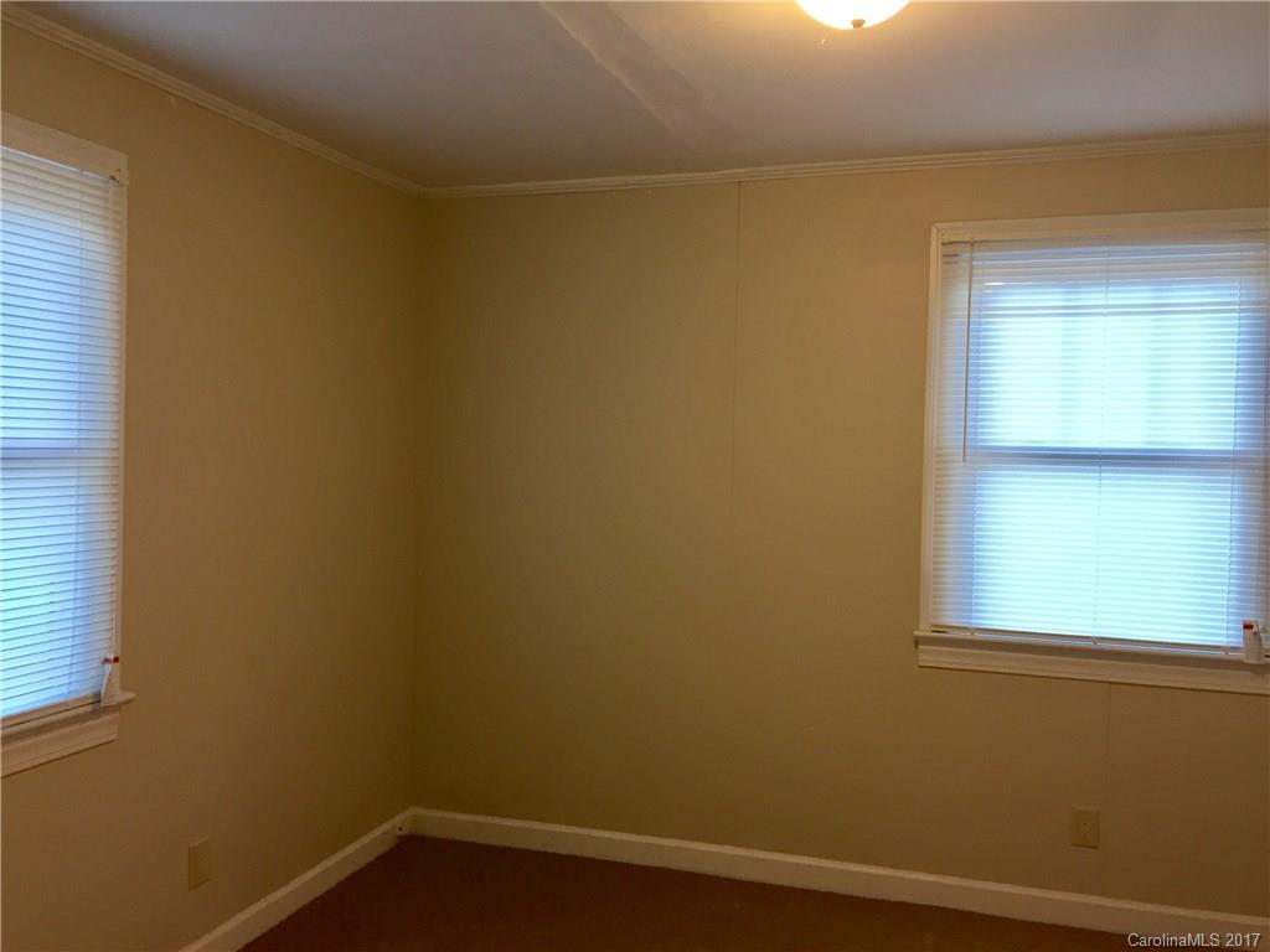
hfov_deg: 61.7
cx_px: 635
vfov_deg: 48.2
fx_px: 1064
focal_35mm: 29
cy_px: 476
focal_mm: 4.15
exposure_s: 1/30
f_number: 2.2
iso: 80
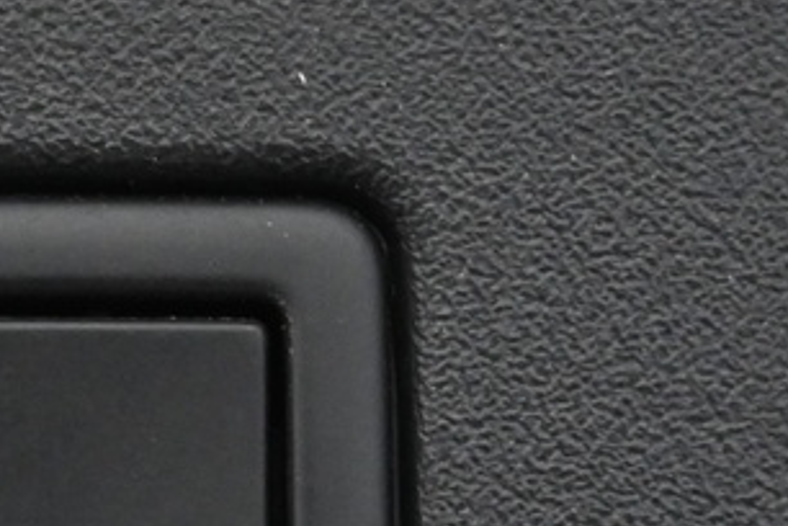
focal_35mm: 326
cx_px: -242
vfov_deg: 4.2
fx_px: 7128
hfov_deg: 6.3
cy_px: 557
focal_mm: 41
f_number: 5.6
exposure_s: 1/60
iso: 2200
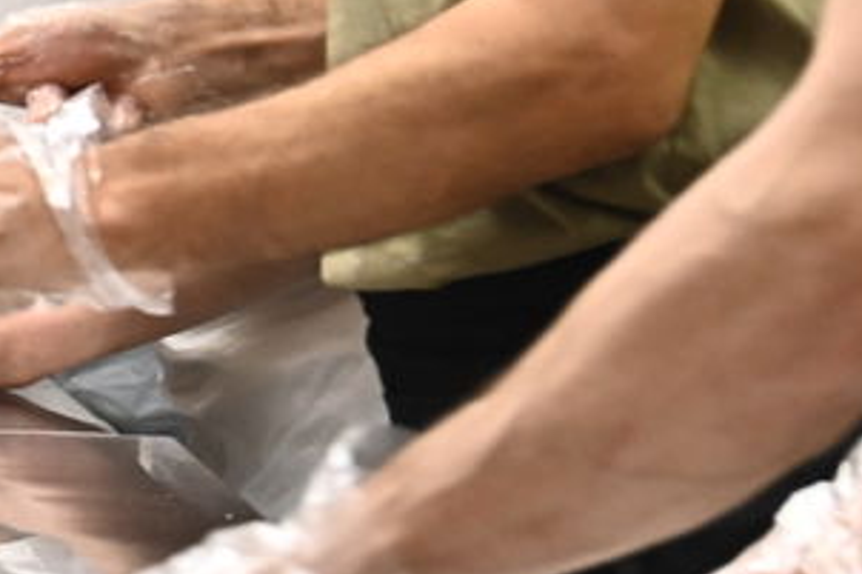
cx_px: -542
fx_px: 6437
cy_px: -351
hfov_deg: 7.5
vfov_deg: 5.1
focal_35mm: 269
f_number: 7.1
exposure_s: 1/160
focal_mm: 58
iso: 2500
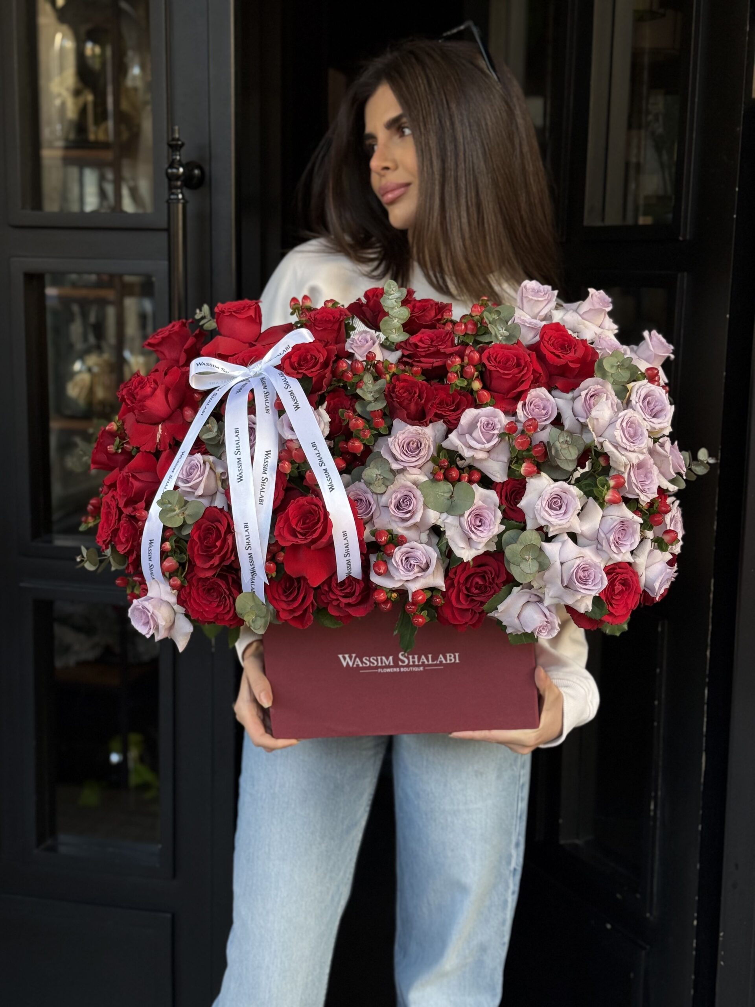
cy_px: 504
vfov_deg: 39.7
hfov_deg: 30.3
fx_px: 1396
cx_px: 378
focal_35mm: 48
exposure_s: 1/62
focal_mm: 6.76
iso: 100
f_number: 1.78
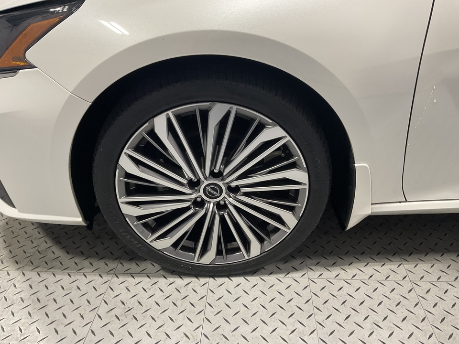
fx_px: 385
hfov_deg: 61.7
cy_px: 172
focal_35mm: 29
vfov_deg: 48.2
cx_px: 230
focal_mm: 3
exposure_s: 1/60
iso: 64
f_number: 1.8
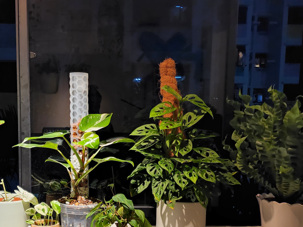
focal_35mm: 45
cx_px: 95
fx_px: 394
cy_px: 166
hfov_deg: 41.4
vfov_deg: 31.7
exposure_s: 1/17
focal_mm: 6.4
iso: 80
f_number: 1.8
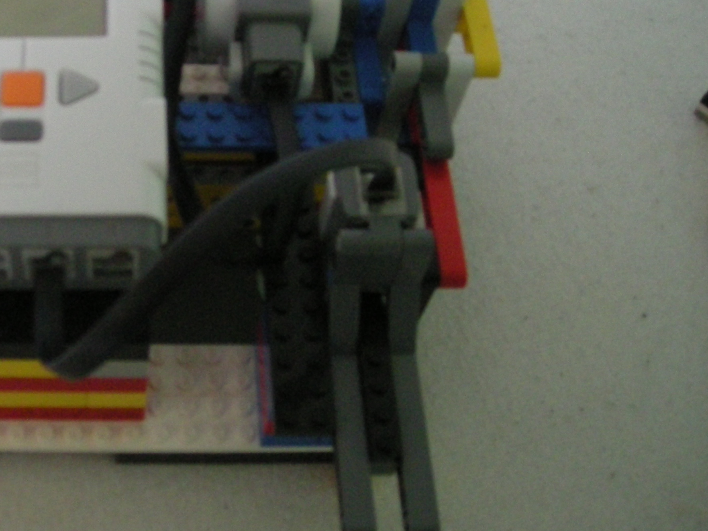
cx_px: 92
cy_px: 137
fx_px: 1248
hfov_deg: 30.5
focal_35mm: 61
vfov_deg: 23.8
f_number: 2.8
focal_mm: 5.7
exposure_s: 1/37
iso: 400
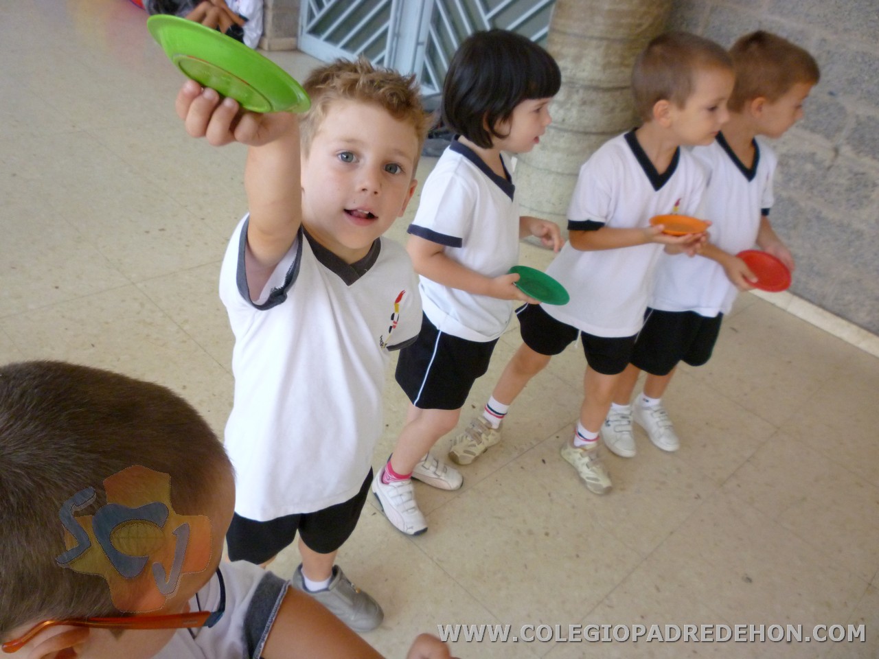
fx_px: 736
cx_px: 440
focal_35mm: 29
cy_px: 330
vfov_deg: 48.2
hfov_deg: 61.7
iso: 400
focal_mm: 5.2
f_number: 3.3
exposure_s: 1/125
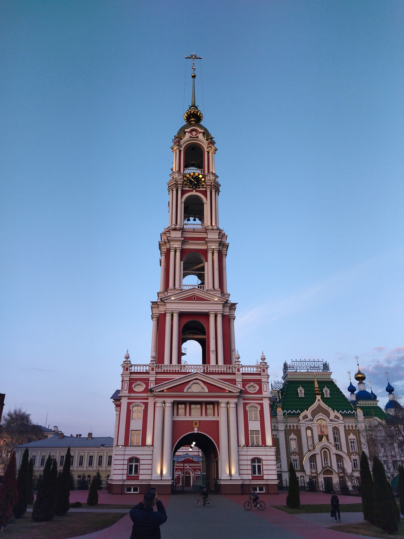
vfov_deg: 63.4
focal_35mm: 28
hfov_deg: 49.7
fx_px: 436
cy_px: 268
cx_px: 197
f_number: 1.79
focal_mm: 4.74
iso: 99
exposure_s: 1/301
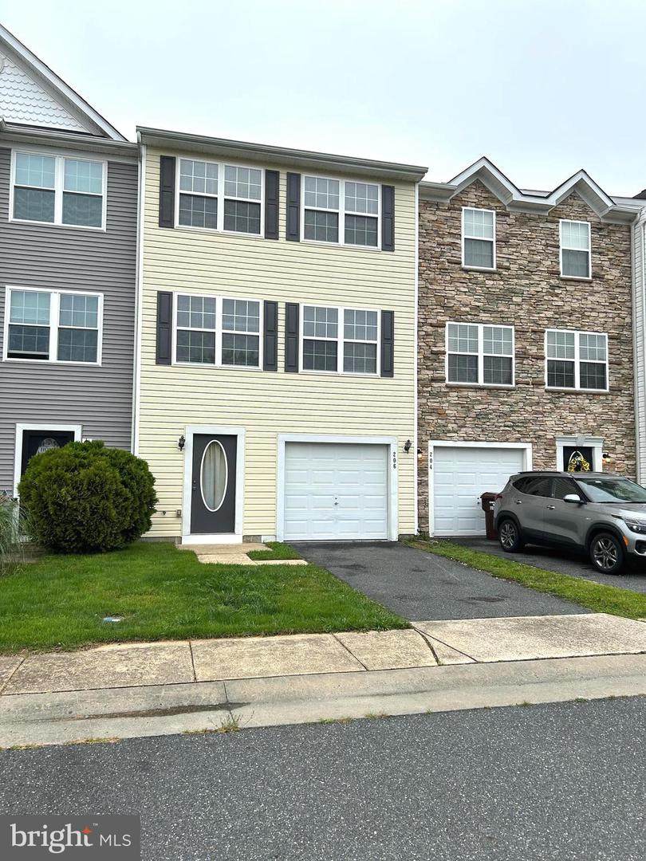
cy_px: 430
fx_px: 647
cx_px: 323
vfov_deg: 67.3
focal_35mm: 26
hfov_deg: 53.1
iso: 50
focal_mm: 5.7
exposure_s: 1/1224
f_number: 1.5
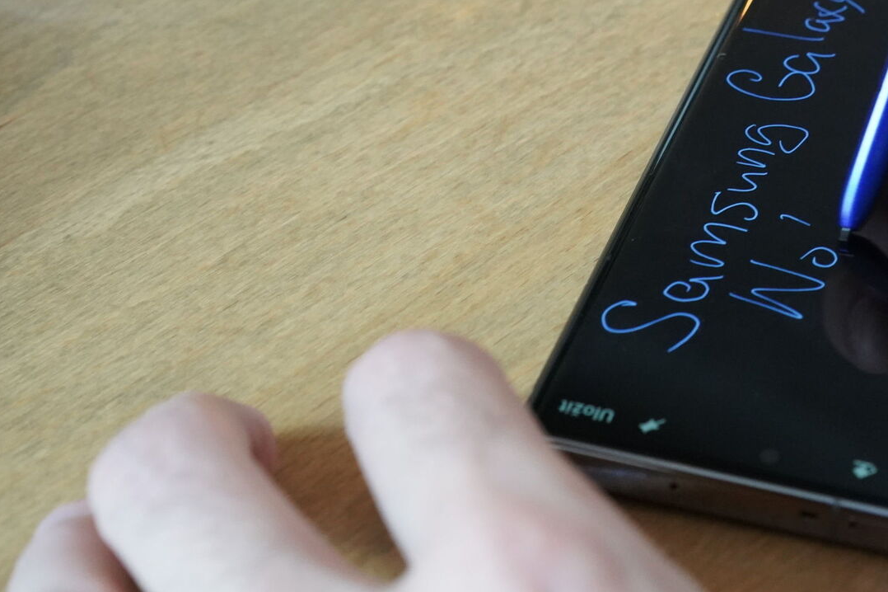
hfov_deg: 20.6
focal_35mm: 98
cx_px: 717
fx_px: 2416
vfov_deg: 13.9
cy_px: 237
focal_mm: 55
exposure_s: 1/100
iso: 6400
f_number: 7.1
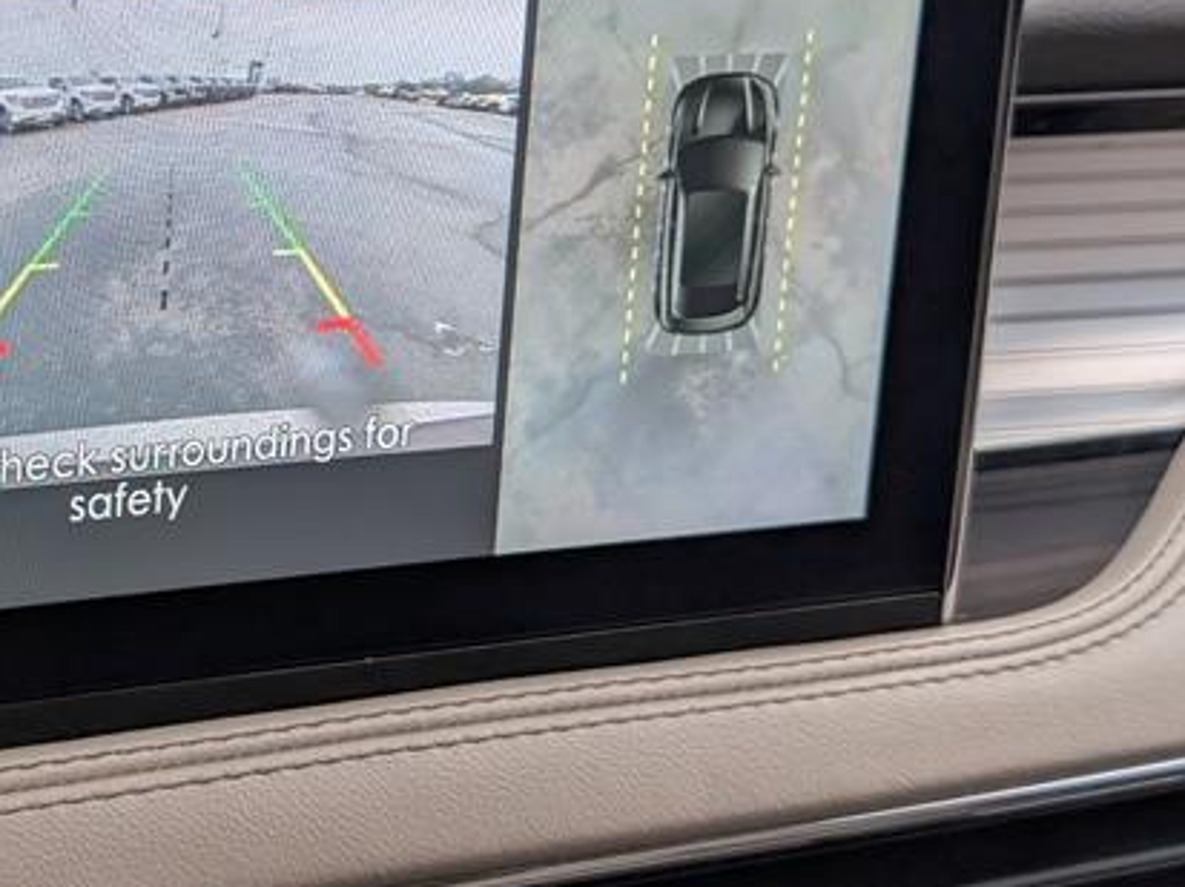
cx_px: 318
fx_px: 2599
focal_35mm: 76
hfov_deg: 25.4
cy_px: 241
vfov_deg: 19.2
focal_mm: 6.9
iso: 274
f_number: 1.68
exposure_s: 1/1250
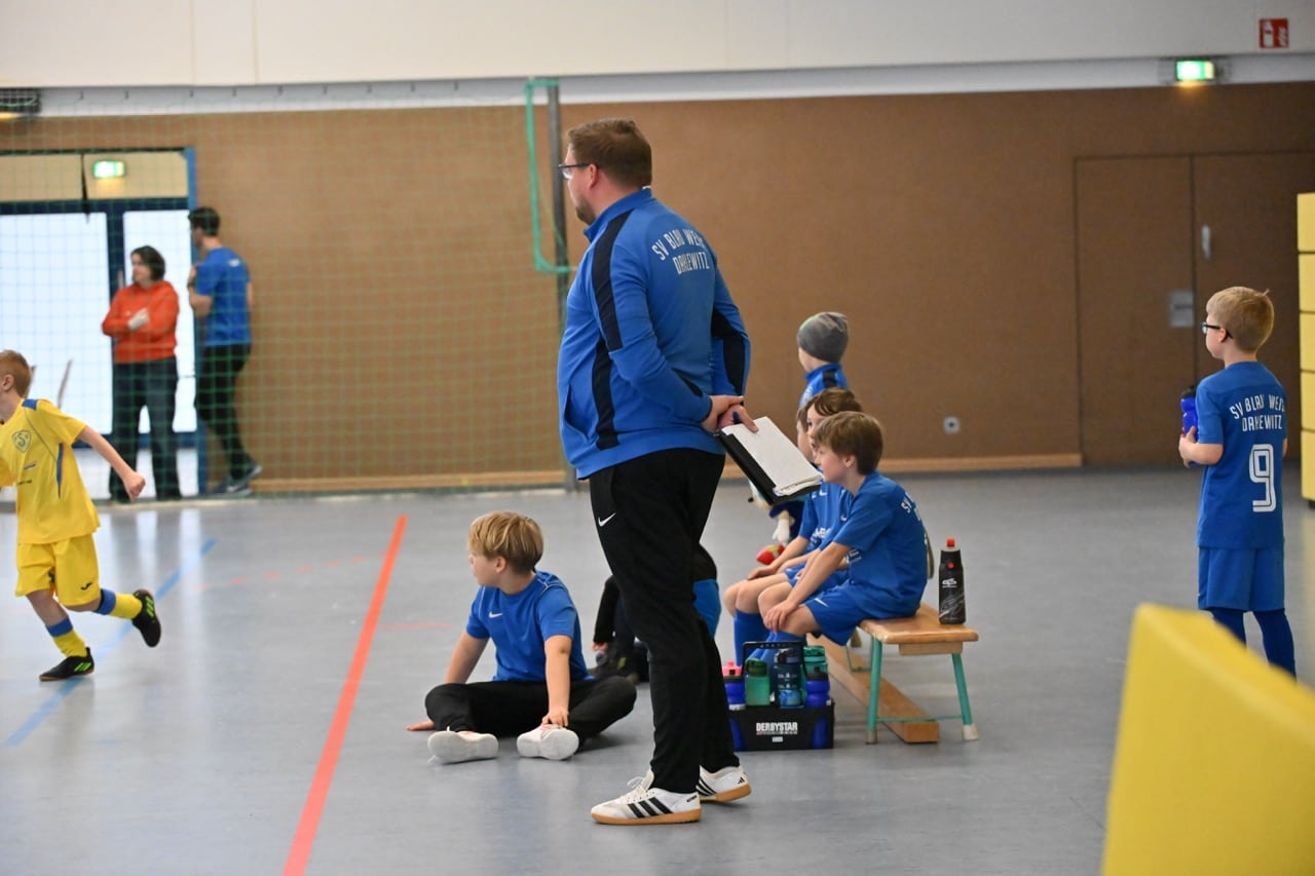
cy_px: 438
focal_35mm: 102
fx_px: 3725
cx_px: 658
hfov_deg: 20.0
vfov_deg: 13.4
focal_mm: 102
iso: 8000
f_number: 3.5
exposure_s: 1/1000
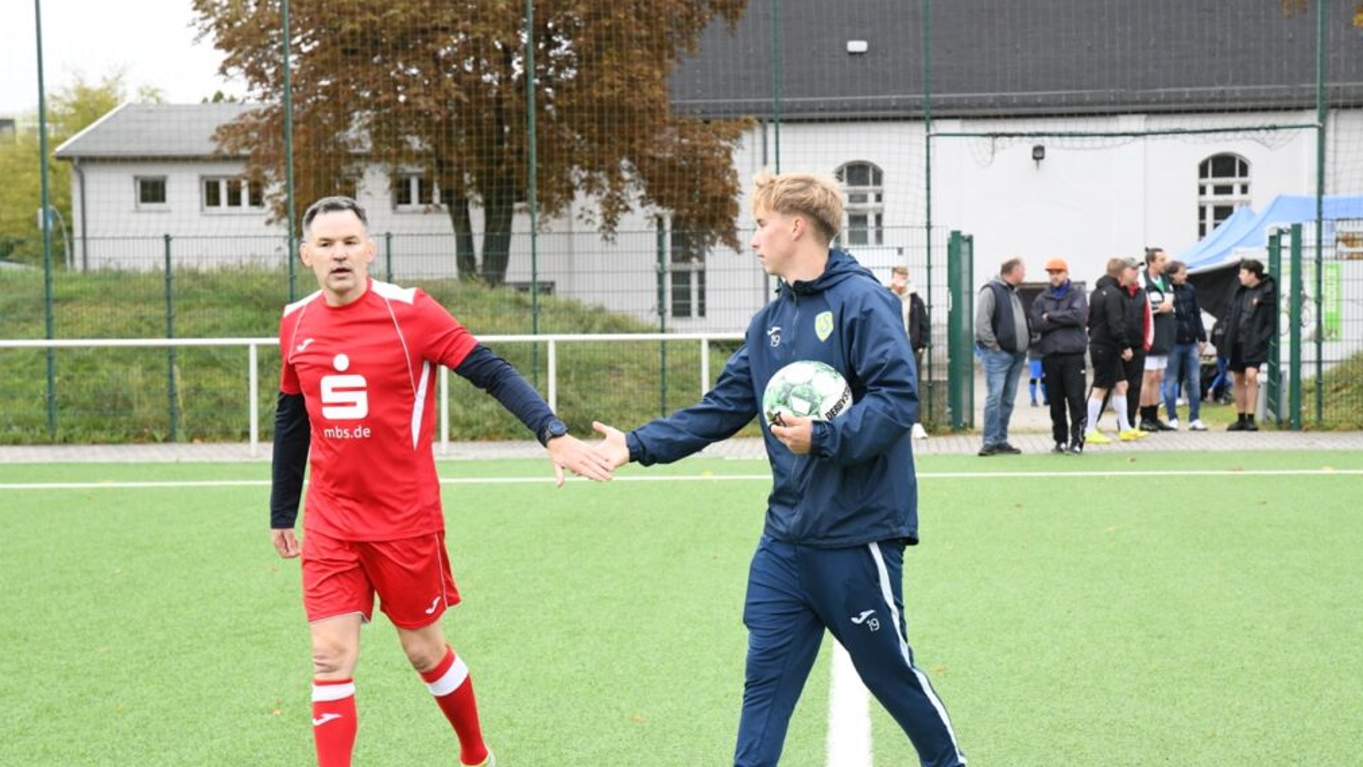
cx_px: 684
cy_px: 400
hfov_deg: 30.1
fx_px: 2530
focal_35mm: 70
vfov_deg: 17.2
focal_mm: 66
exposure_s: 1/1600
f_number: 7.1
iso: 6400
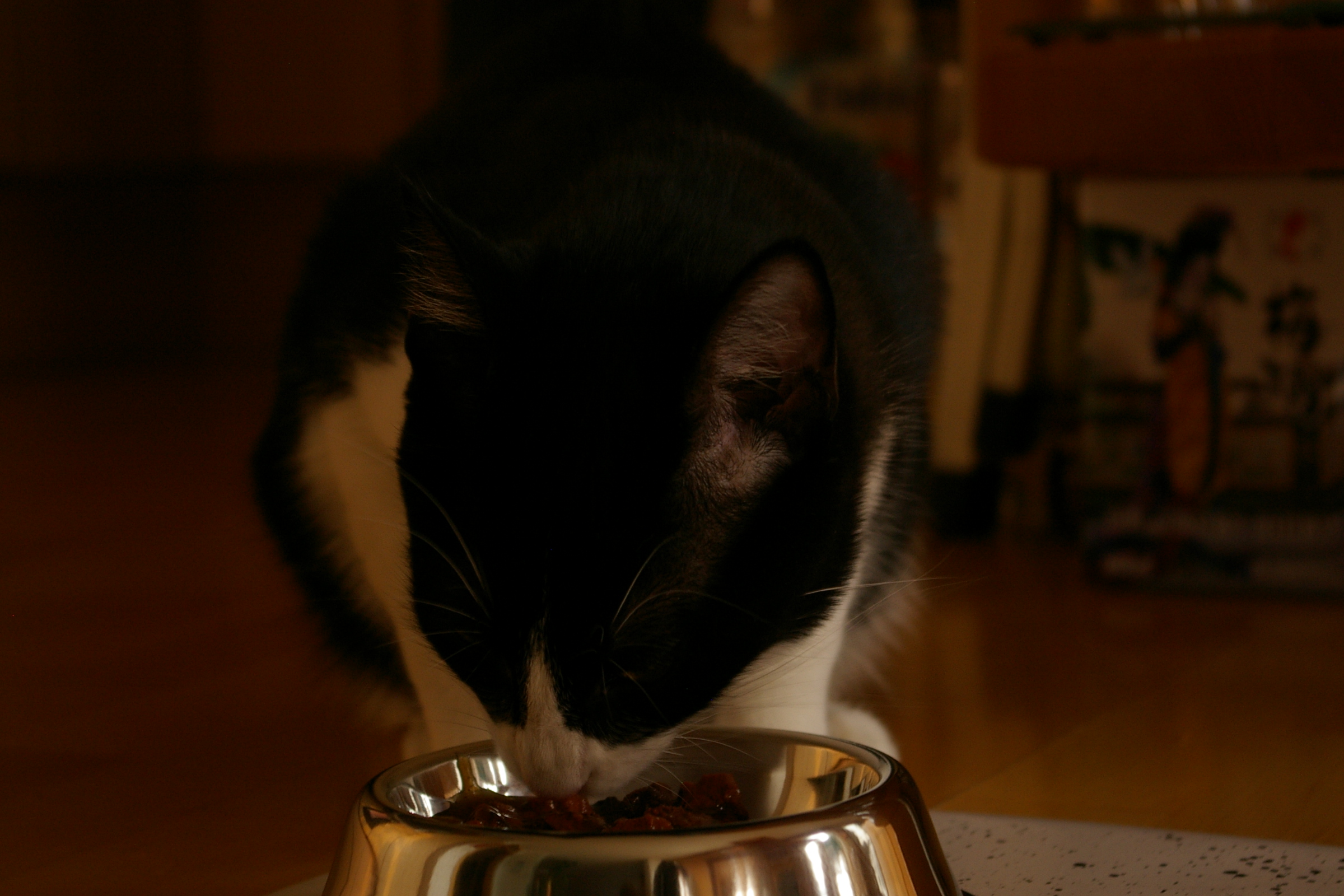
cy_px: 448
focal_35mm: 82
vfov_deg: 16.6
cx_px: 672
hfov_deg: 24.6
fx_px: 3080
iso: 400
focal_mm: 55
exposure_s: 1/30
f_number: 5.6
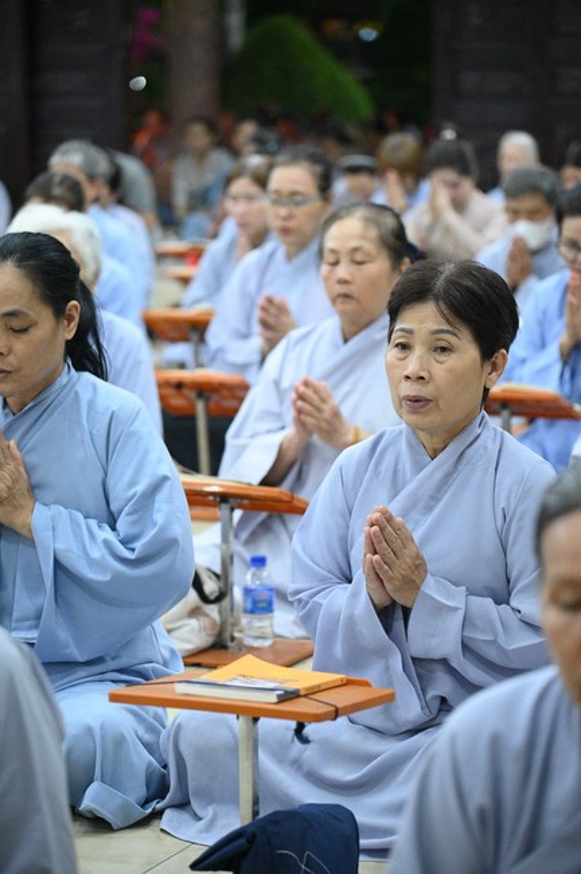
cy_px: 437
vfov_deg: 17.1
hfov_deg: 11.4
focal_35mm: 120
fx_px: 2911
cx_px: 290
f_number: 4
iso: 16000
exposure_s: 1/250
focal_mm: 120
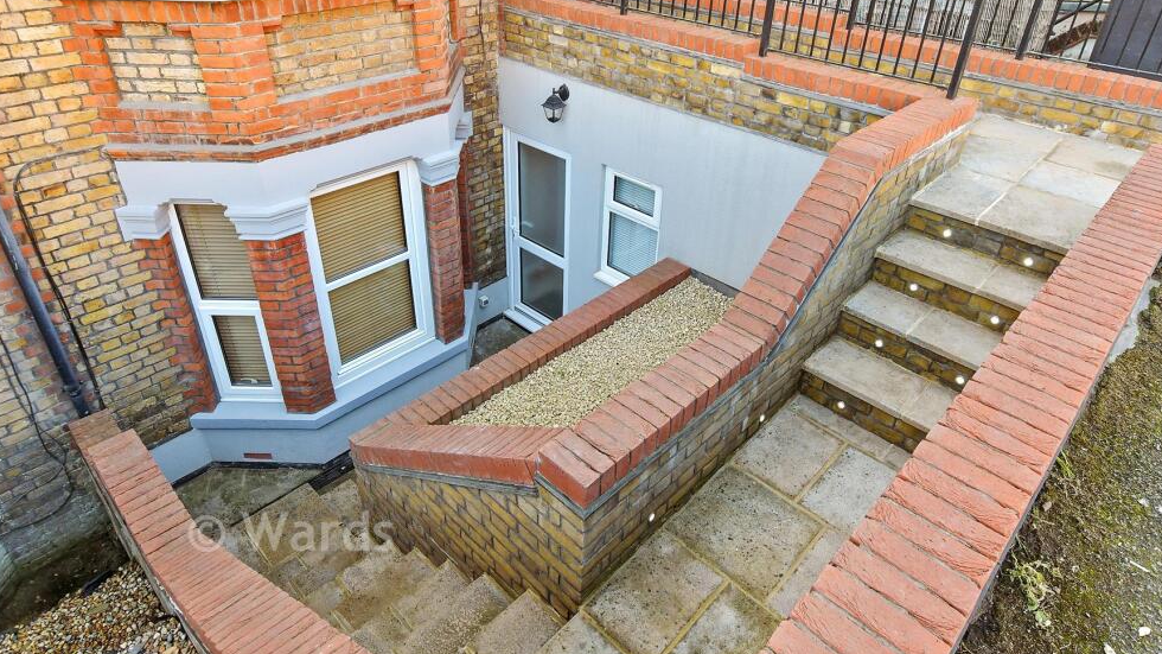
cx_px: 582
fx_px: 709
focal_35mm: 23
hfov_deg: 78.7
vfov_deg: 49.1
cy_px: 255
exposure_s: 1/25
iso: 160
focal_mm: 14
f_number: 8
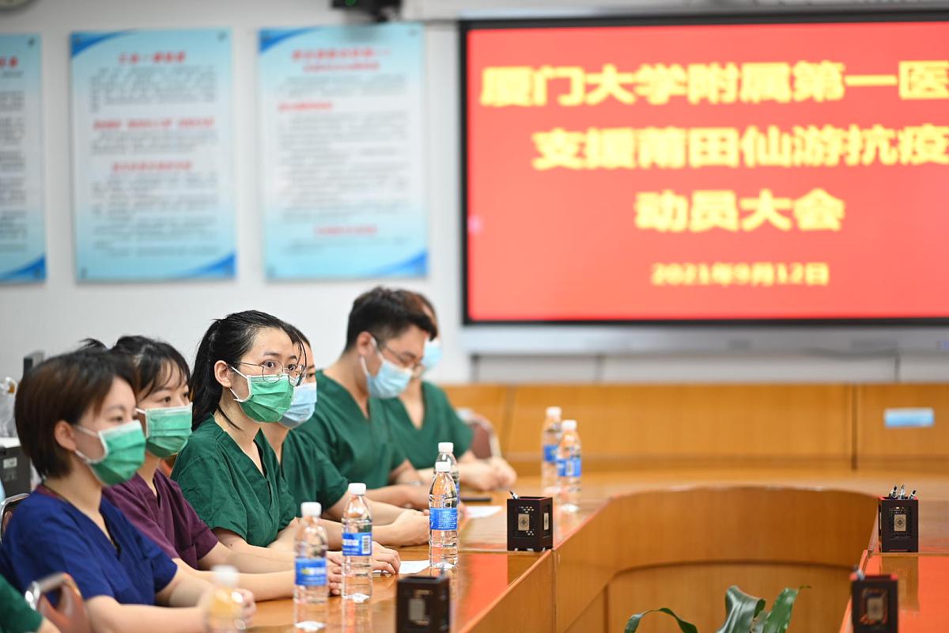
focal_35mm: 105
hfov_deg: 19.5
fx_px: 2768
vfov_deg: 13.0
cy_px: 316
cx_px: 474
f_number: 1.4
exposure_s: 1/80
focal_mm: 105
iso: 200
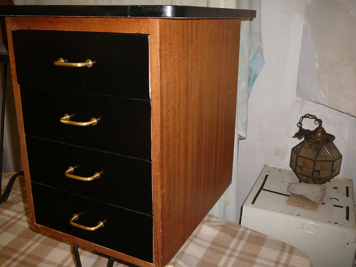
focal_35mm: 35
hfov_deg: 52.6
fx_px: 360
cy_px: 134
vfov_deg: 40.7
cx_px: 178
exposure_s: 1/30
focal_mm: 5.2
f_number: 2.8
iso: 125
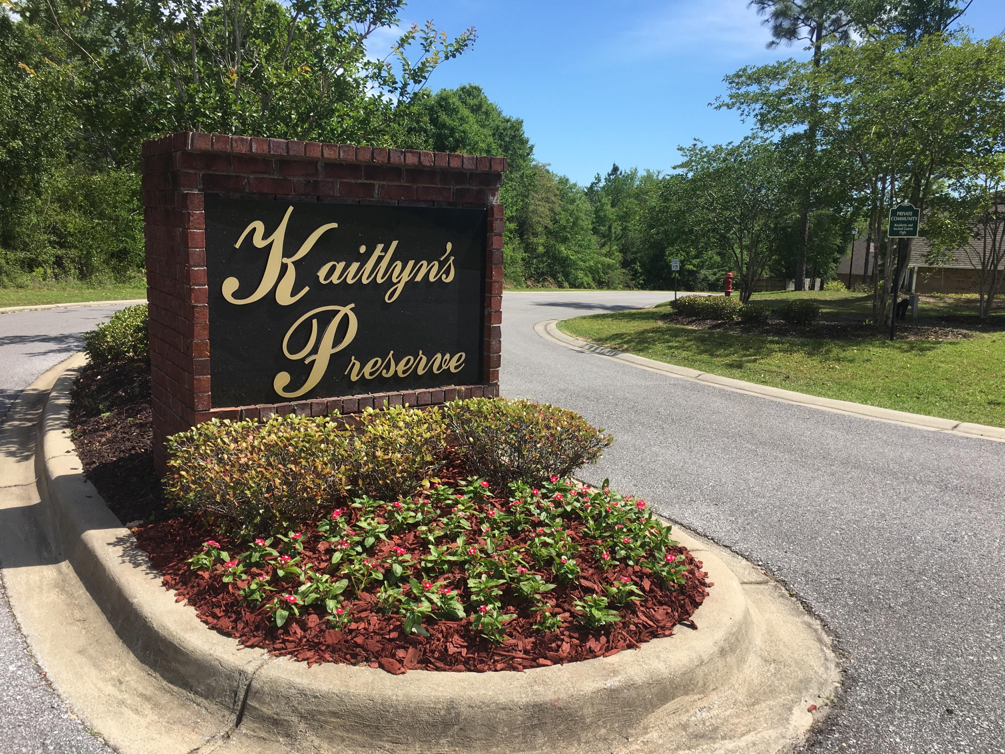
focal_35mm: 29
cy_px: 377
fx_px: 842
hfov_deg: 61.7
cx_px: 502
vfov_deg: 48.2
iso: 25
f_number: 2.2
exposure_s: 1/1241
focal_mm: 4.15
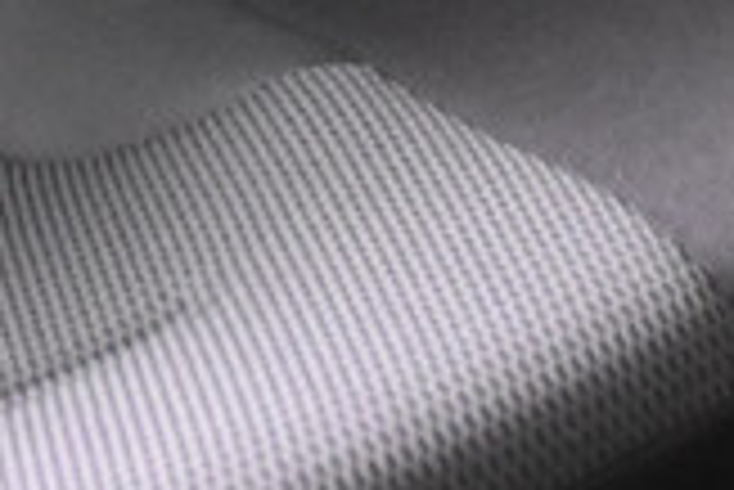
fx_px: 3836
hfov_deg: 10.9
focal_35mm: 188
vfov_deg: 6.8
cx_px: 180
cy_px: -838
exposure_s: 1/30
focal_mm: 20
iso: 5600
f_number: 2.8
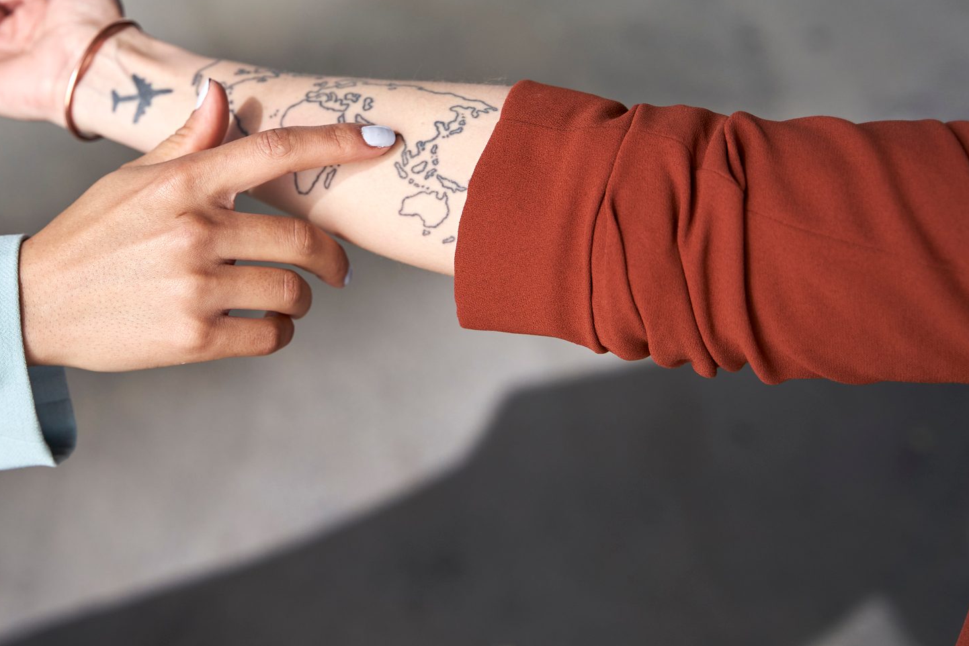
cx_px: 286
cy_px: 212
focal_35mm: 75
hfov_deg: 26.8
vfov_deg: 18.1
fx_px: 2019
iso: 160
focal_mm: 51
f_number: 3.2
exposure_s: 1/640
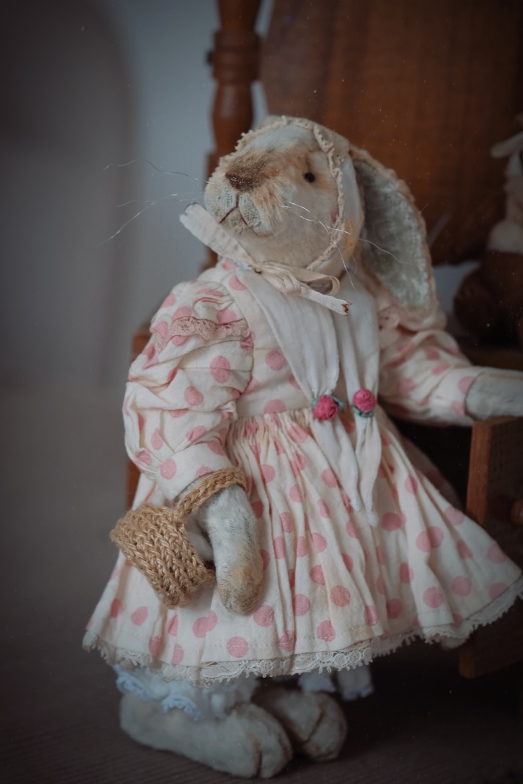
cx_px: 262
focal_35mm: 90
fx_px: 1960
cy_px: 392
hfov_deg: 15.2
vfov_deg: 22.6
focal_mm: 60
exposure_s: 1/70
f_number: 4.5
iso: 3200
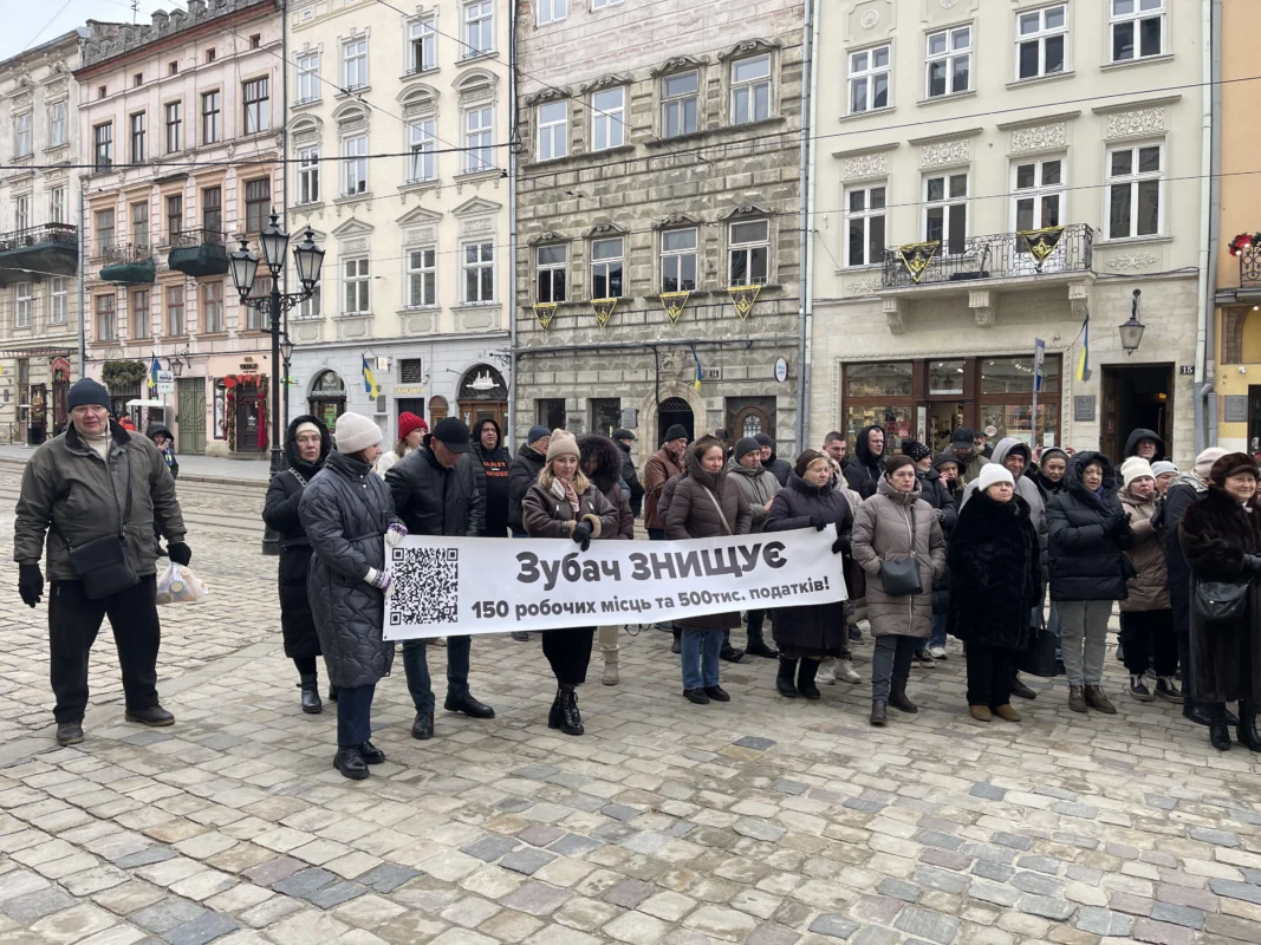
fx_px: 911
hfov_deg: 69.4
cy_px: 472
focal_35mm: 25
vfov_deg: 54.9
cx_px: 630
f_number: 1.6
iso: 32
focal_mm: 5.1
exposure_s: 1/364
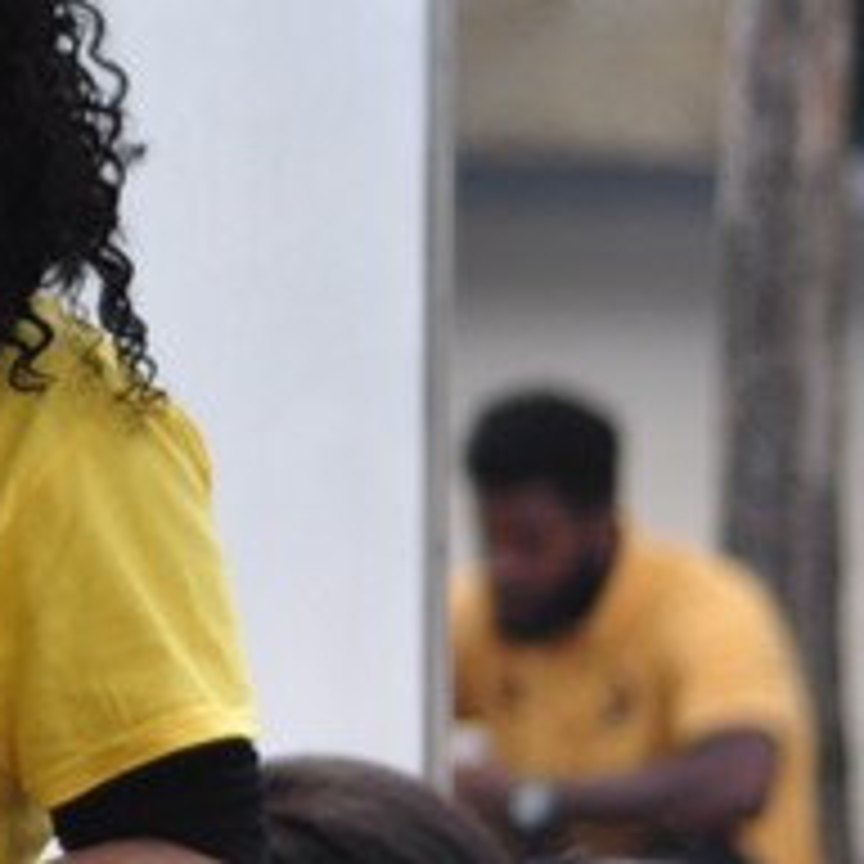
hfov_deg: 5.1
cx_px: -1130
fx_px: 9375
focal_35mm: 332
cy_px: 270
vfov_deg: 5.3
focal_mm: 50
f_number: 1.8
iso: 200
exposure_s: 1/1600
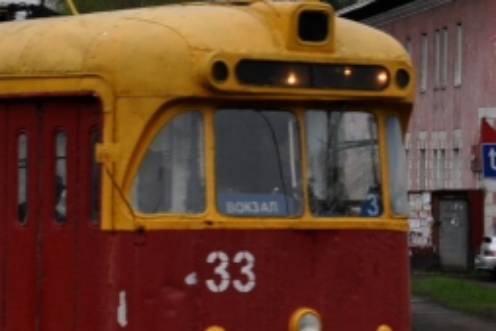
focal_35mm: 243
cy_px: 75
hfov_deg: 8.5
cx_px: 200
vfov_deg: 5.7
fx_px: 3350
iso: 200
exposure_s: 1/160
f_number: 6.3
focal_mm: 40
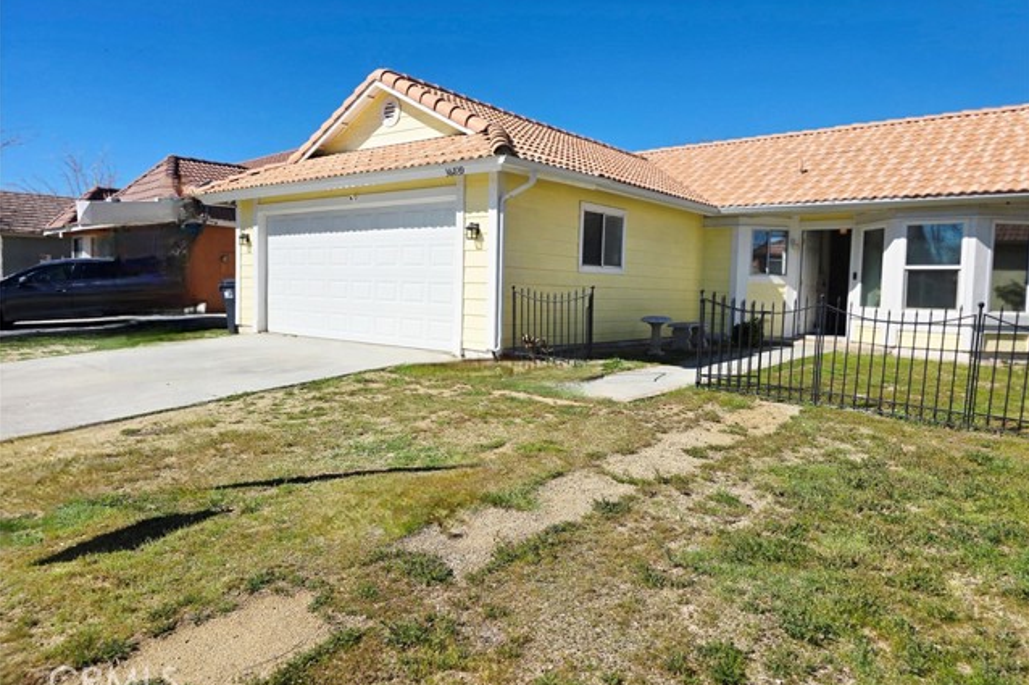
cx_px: 514
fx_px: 686
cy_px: 318
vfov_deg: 53.1
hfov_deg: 73.8
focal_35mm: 24
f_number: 1.7
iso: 12
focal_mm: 6.3
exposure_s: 1/1429
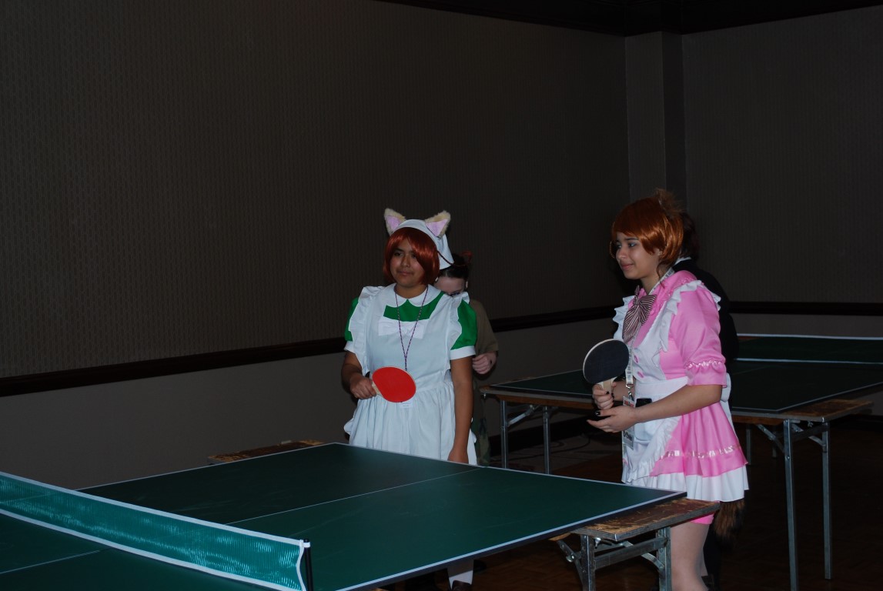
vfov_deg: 26.6
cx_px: 442
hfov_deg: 38.8
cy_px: 296
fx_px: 1252
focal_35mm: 51
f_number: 5
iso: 250
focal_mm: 34
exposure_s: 1/60
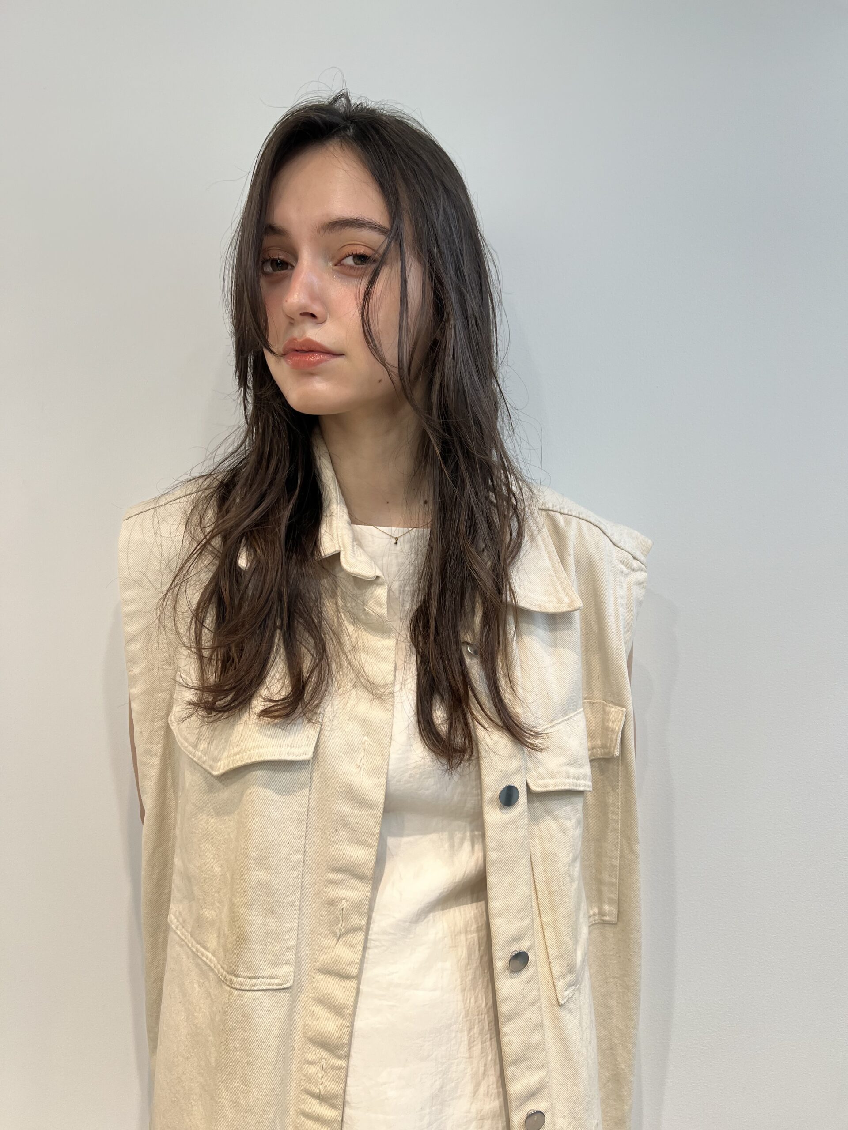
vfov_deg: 67.3
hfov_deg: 53.1
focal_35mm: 26
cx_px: 424
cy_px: 565
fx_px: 849
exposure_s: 1/100
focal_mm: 5.7
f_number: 1.5
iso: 50
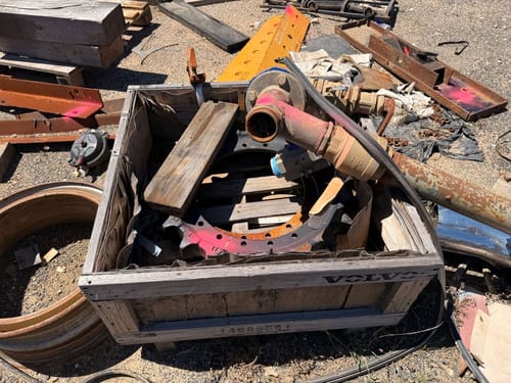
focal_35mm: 24
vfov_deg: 56.8
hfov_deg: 71.6
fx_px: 354
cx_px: 256
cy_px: 192
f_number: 1.78
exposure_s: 1/3759
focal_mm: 6.76
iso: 80
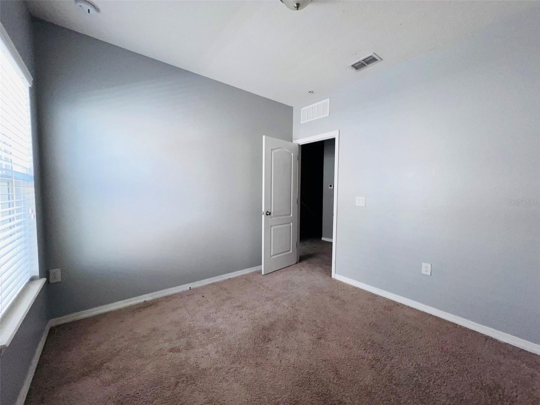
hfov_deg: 106.2
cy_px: 202
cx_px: 270
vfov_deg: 89.9
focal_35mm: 13
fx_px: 203
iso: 64
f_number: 1.8
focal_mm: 1.57
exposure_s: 1/122
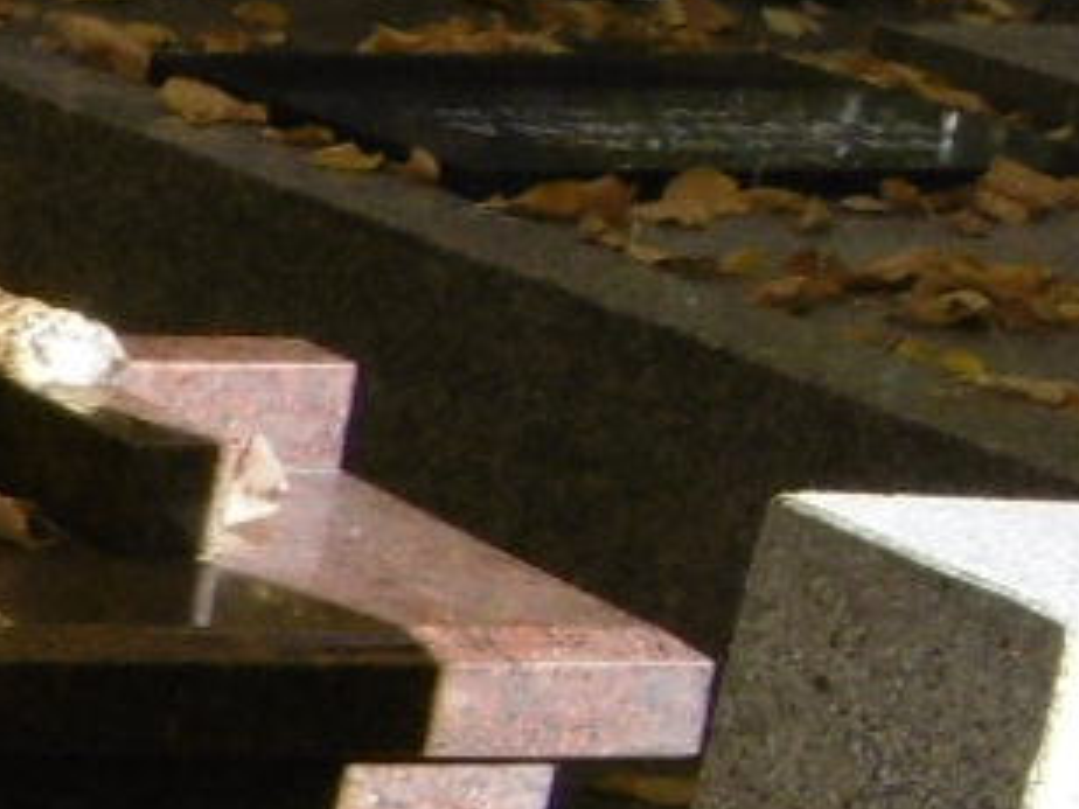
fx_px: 6639
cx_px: -2144
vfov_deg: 7.0
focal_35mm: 213
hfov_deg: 8.0
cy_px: 648
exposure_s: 1/250
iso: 100
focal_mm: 5.8
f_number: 3.5
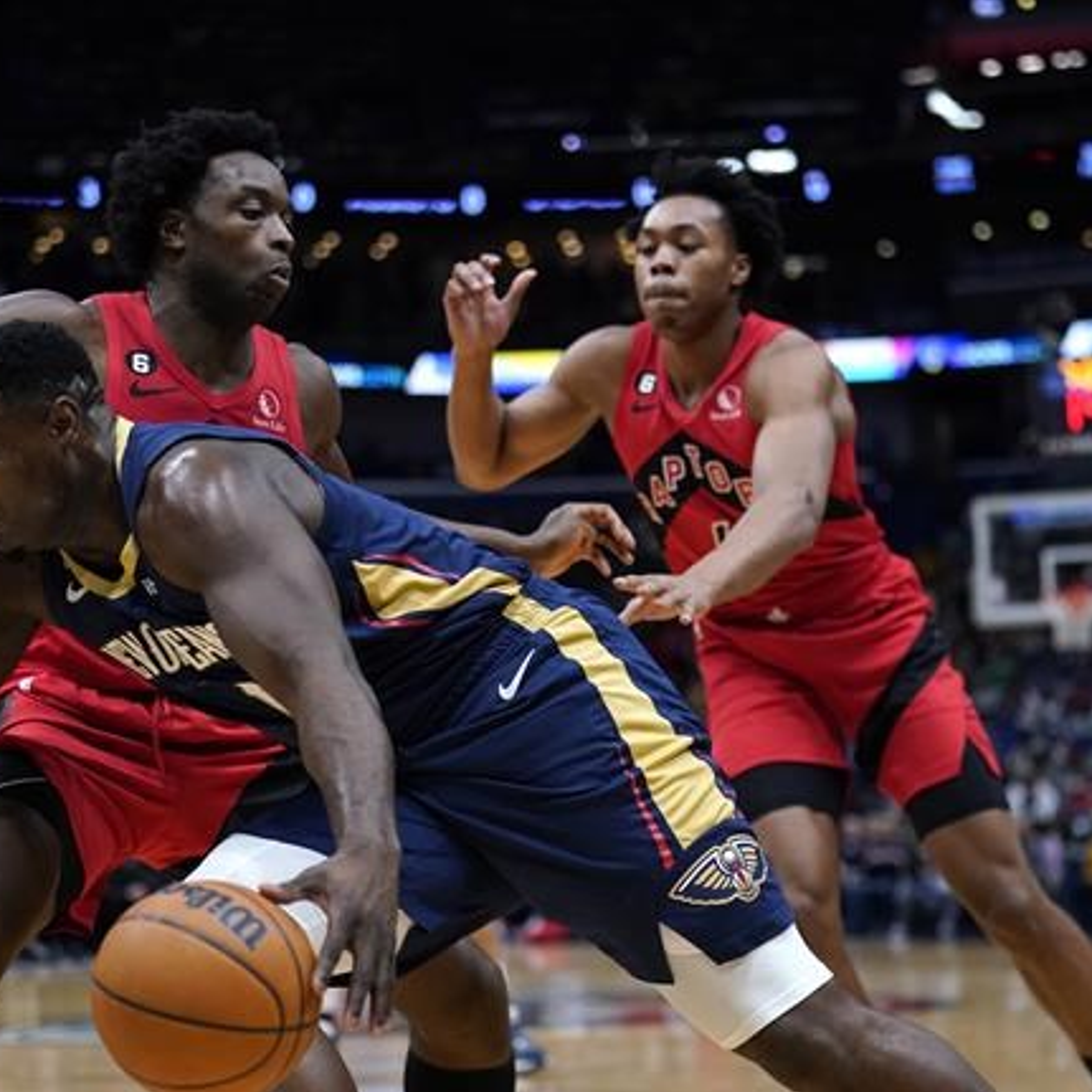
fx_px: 3248
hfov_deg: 19.1
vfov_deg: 19.1
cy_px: 546
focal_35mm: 91
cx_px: 502
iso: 4000
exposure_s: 1/2500
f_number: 2.8
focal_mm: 71
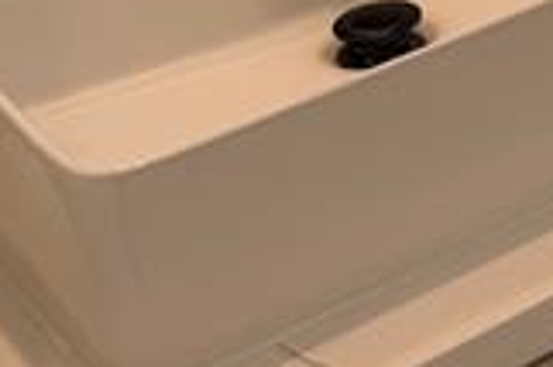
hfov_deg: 15.5
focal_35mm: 119
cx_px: 900
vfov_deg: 10.2
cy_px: -480
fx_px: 1826
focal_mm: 6.76
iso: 64
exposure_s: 1/200
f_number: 1.78
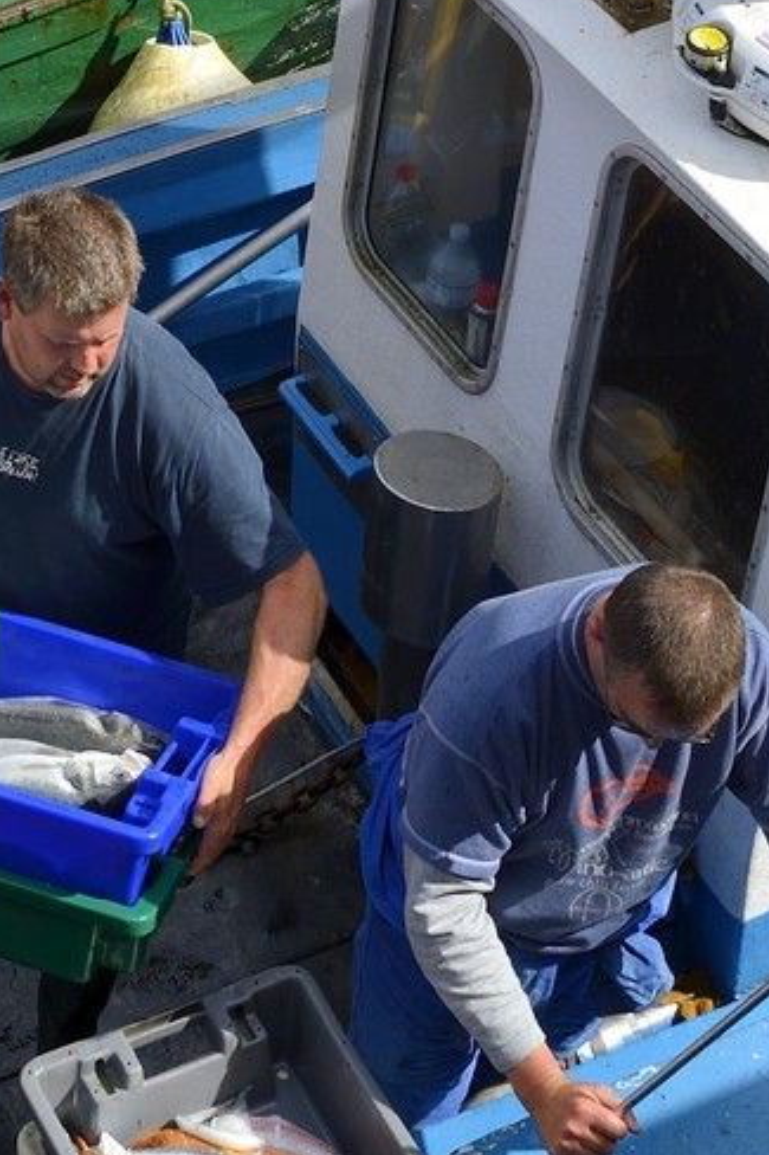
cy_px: -528
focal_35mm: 95
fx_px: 3046
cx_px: -34
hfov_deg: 14.1
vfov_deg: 19.1
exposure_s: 1/200
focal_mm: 29
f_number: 11
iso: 200
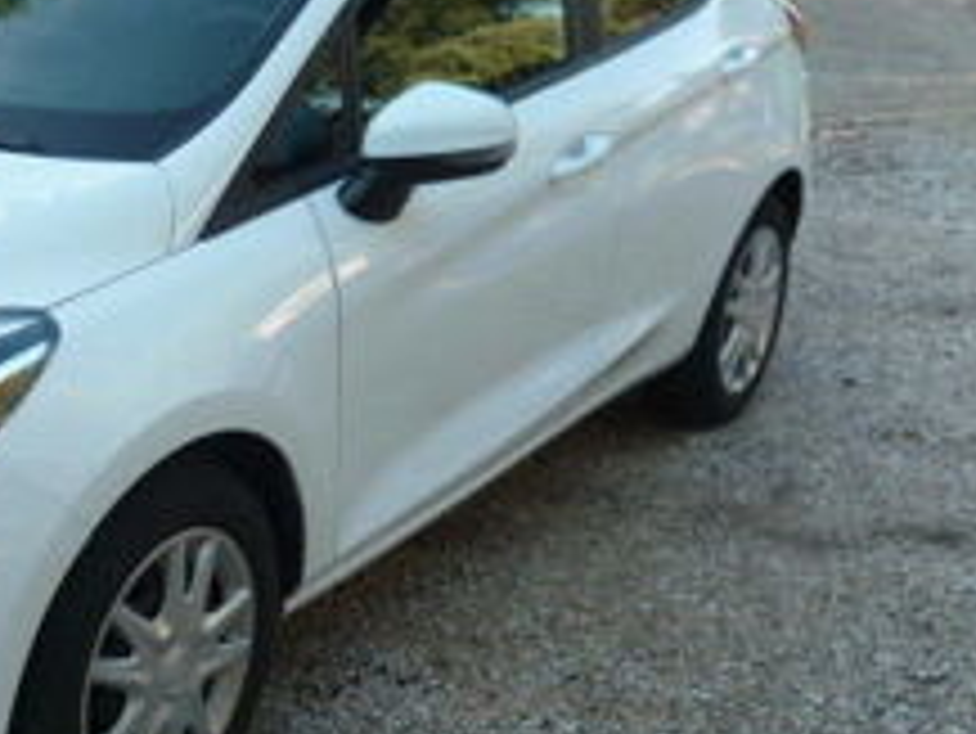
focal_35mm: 62
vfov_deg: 23.6
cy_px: 450
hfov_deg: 29.8
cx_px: 81
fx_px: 1749
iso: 80
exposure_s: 1/200
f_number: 2.8
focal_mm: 5
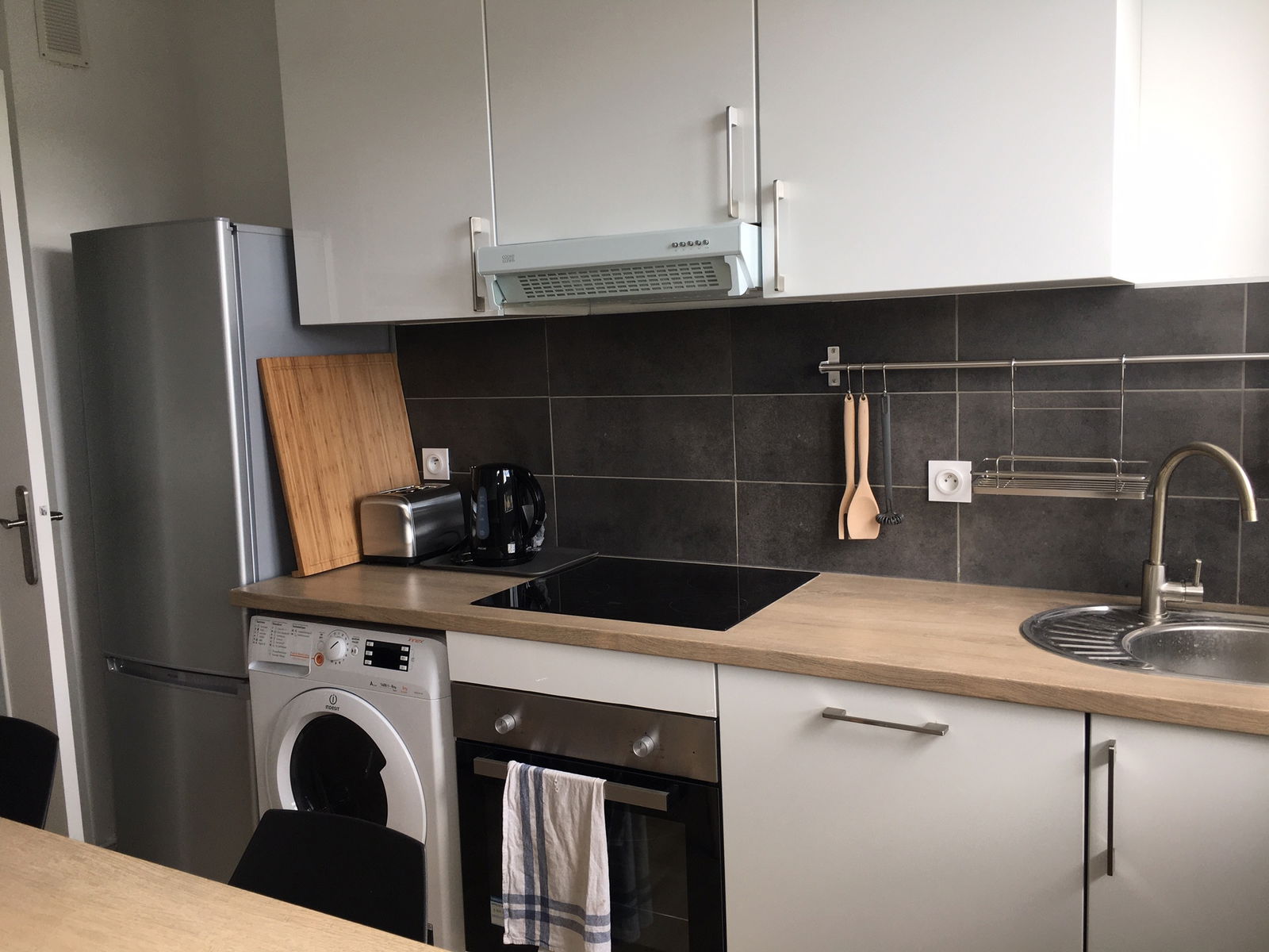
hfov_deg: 61.7
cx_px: 634
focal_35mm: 29
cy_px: 476
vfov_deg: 48.2
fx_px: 1063
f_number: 2.2
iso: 32
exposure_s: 1/50
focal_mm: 4.15
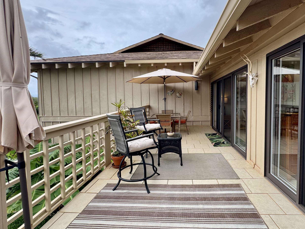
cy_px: 106
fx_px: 159
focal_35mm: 18
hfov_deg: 87.3
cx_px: 173
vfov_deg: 71.5
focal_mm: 2.22
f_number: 2.2
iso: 40
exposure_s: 1/479
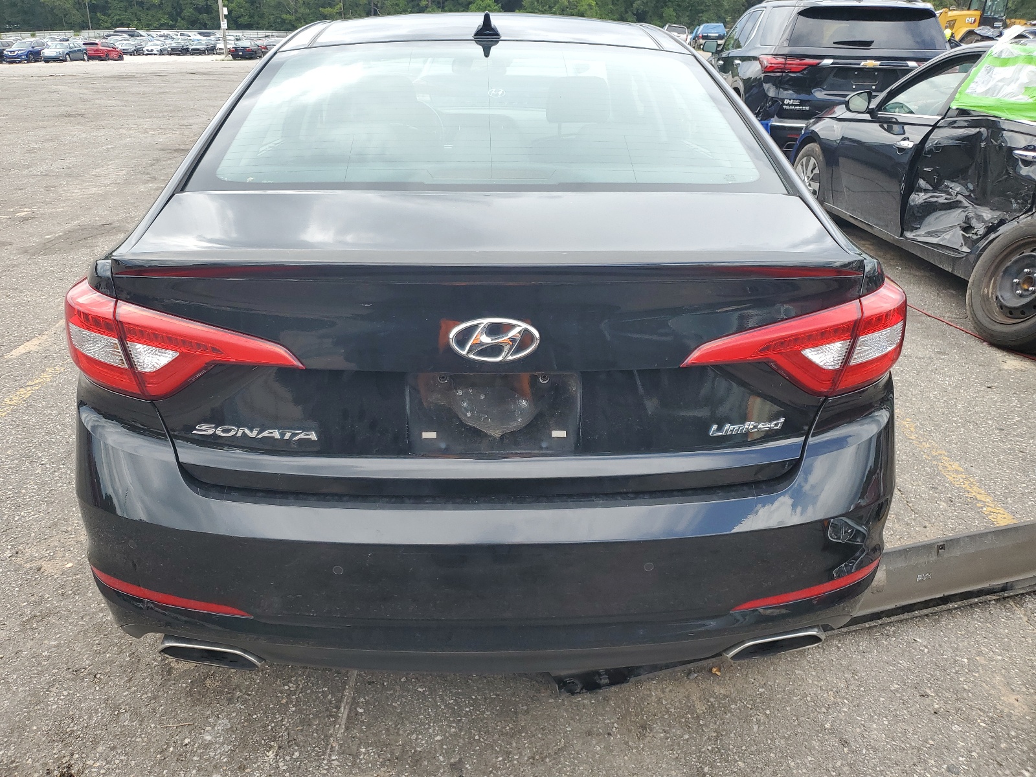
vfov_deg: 53.1
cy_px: 388
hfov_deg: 67.3
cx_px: 518
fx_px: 778
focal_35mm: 26
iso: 50
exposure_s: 1/769
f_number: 1.5
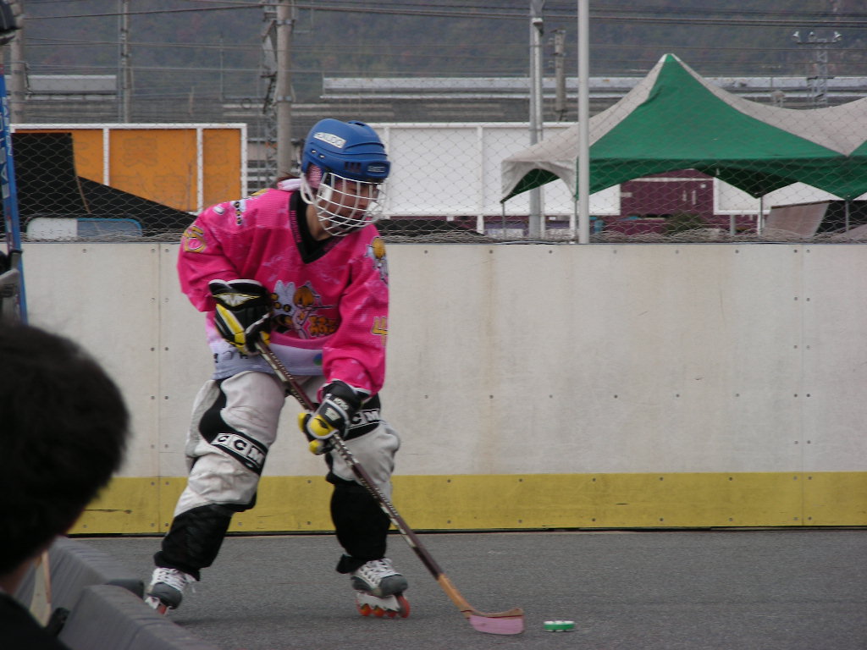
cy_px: 325
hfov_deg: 8.6
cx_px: 434
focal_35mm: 230
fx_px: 5761
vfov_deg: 6.5
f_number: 4
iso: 50
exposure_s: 1/293
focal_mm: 38.3
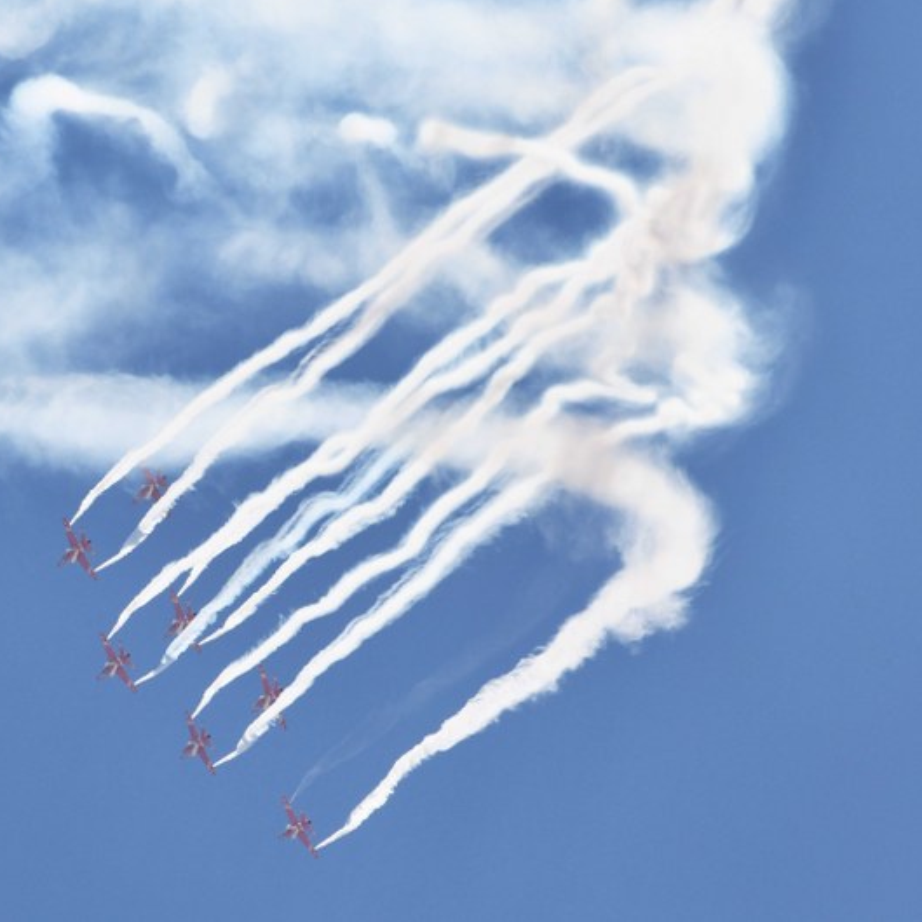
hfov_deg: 6.8
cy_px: 459
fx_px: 7744
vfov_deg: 6.8
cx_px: 314
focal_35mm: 257
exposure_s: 1/2000
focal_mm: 200
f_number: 8
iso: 250
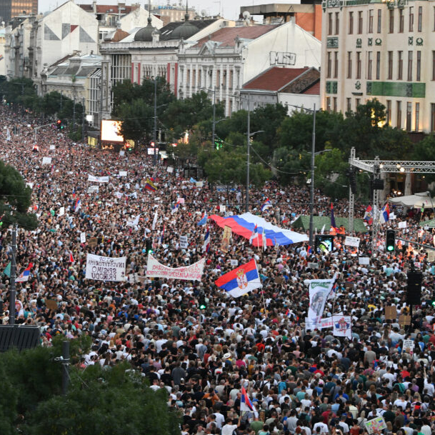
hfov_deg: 17.4
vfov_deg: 17.4
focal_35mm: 100
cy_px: 182
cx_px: 207
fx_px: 1422
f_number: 4.5
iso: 2000
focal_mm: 70
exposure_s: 1/100
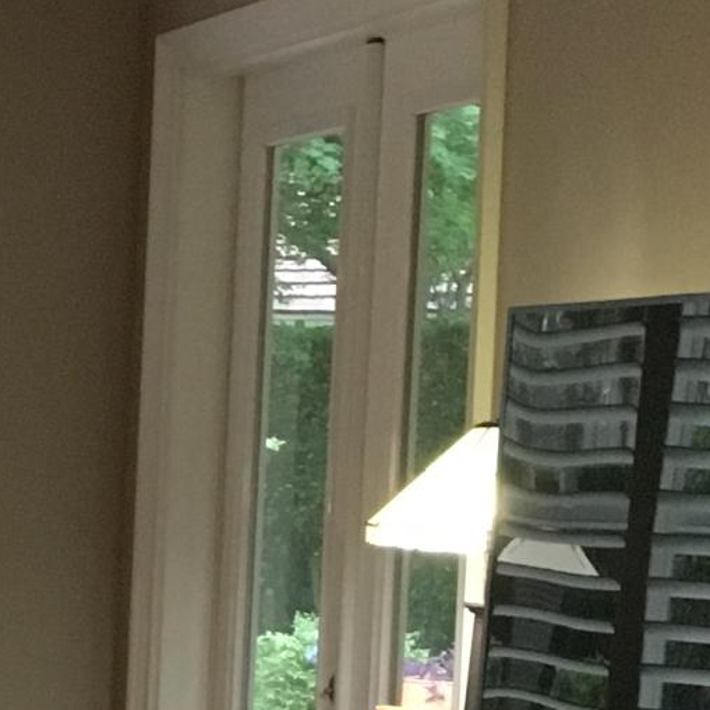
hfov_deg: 9.9
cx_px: -1075
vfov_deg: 11.5
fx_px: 3504
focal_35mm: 151
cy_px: 686
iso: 200
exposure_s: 1/30
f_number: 2.2
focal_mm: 4.15
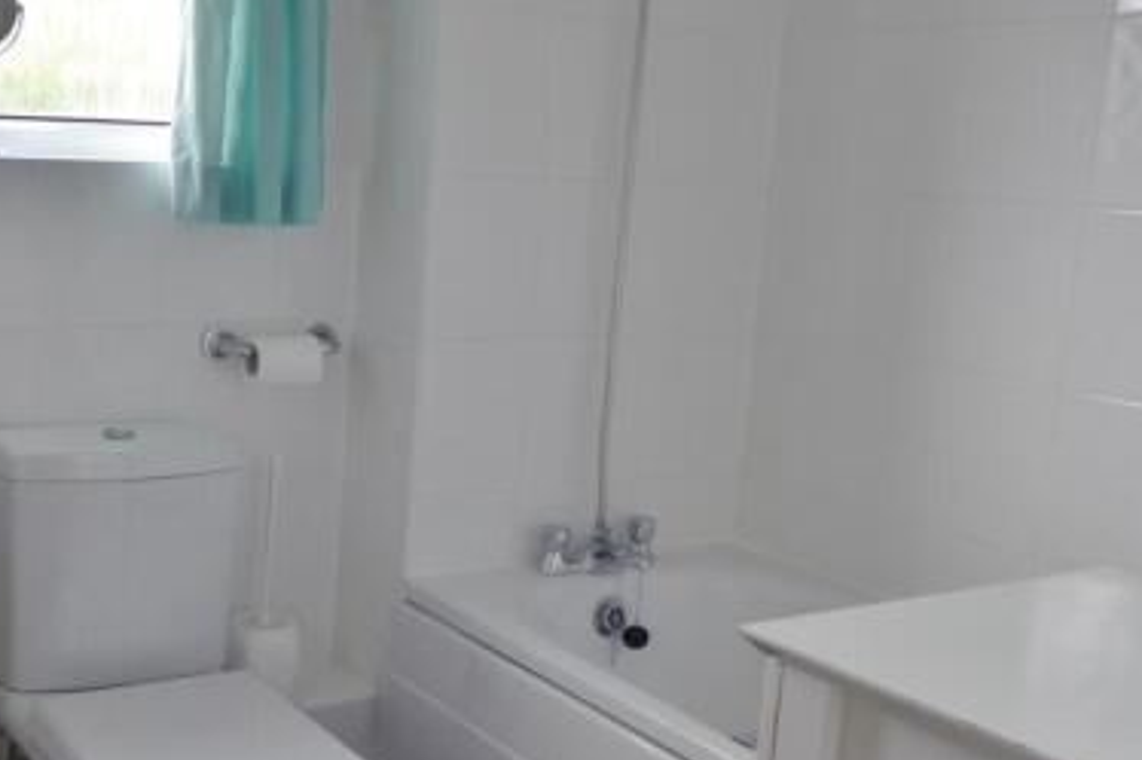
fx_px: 1332
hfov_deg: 44.0
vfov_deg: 31.9
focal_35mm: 42
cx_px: 217
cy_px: 389
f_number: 1.4
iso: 80
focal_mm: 4.7
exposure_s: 1/100
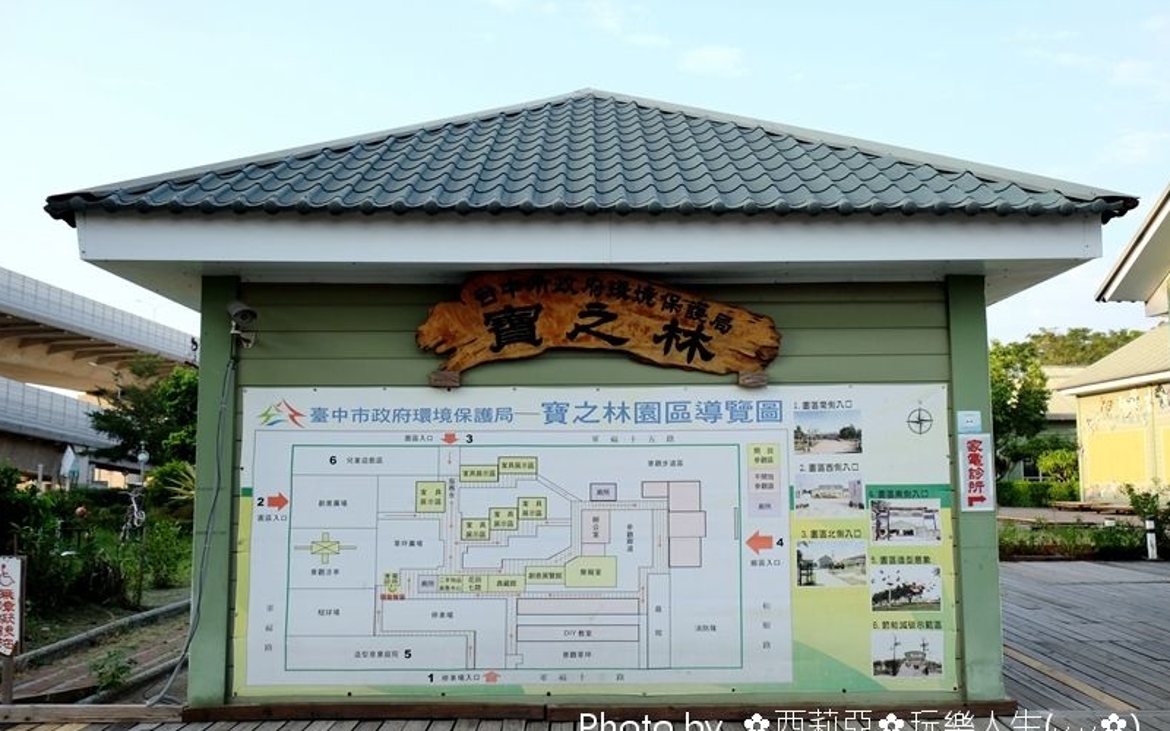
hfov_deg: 59.7
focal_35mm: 32
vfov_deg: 39.4
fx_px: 1020
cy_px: 368
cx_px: 585
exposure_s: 1/450
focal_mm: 20.5
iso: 400
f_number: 5.6
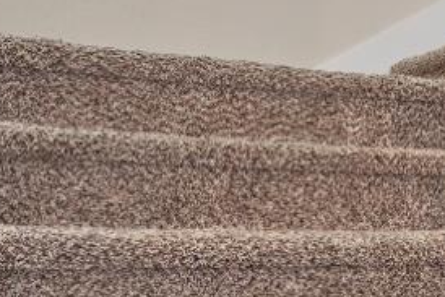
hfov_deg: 15.7
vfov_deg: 16.5
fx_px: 1014
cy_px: 256
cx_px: 1012
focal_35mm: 82
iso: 500
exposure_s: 1/60
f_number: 6.3
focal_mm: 15
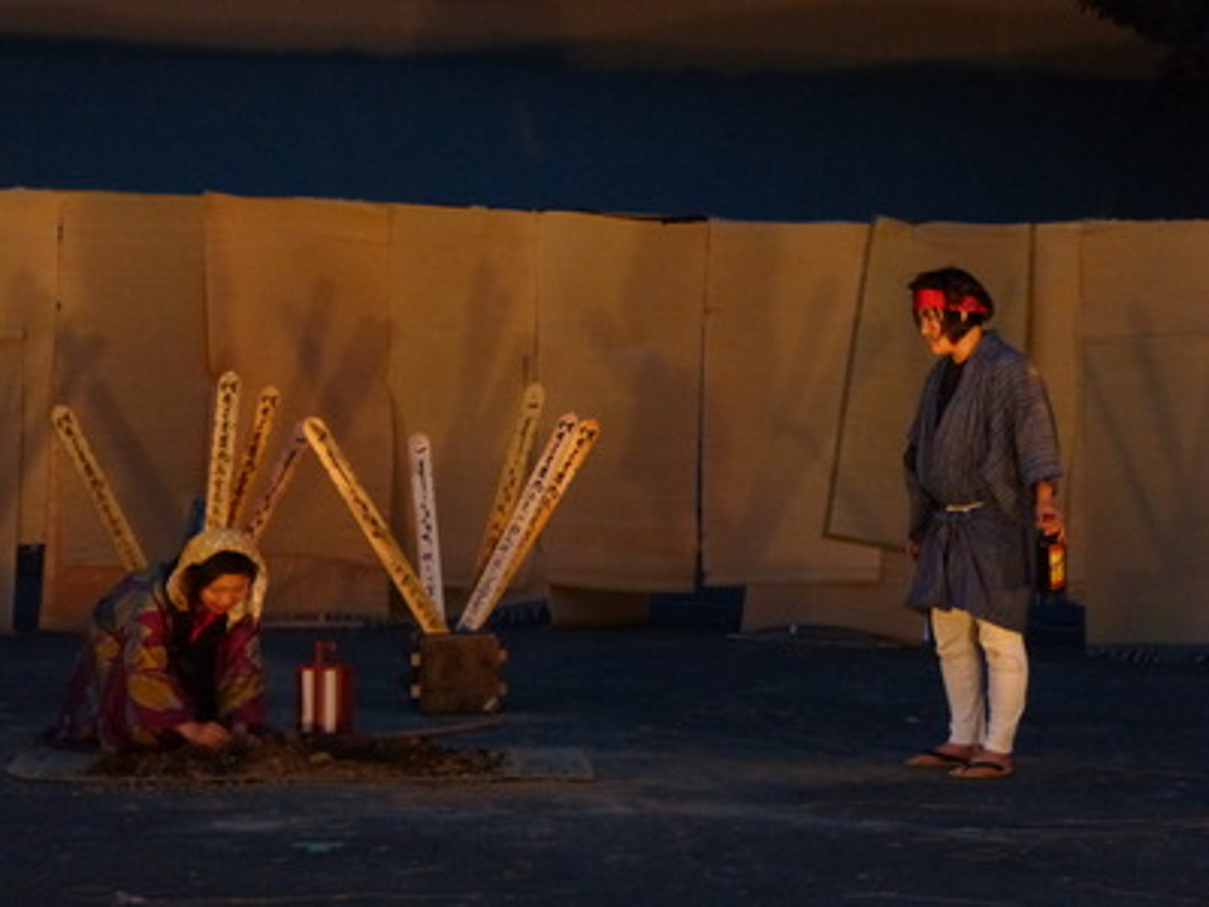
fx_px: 3213
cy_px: 454
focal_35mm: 92
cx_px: 604
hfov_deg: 21.3
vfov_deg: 16.1
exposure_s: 1/10
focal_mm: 16.5
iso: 1000
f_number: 5.2
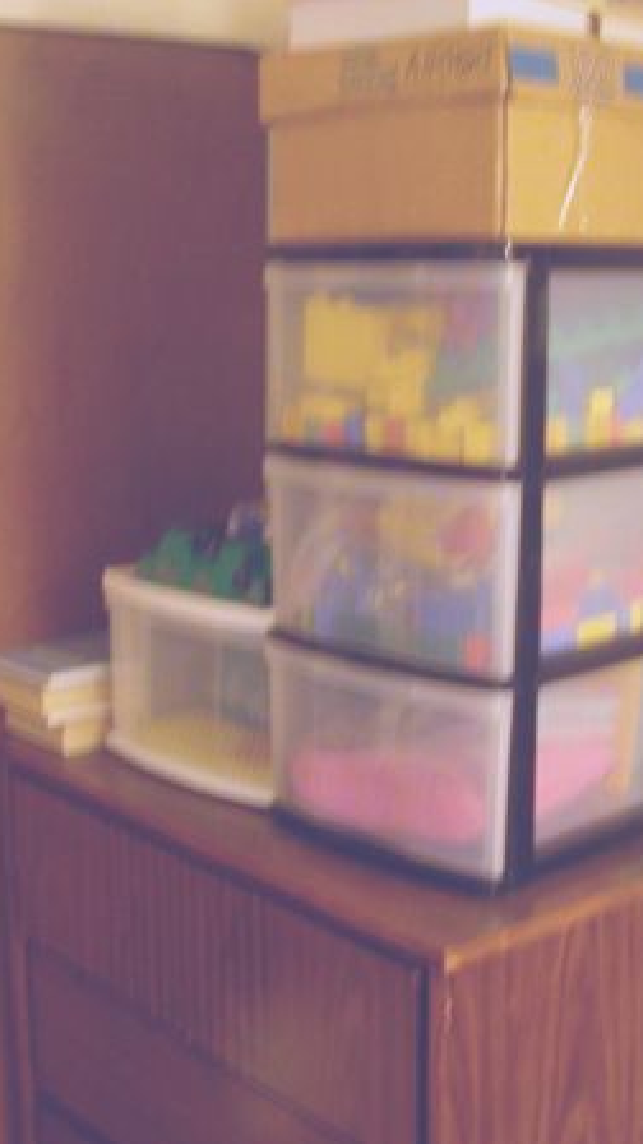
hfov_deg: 22.2
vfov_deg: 38.5
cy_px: 572
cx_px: 385
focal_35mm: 54
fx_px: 1637
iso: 200
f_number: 2.7
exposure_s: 1
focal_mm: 5.6
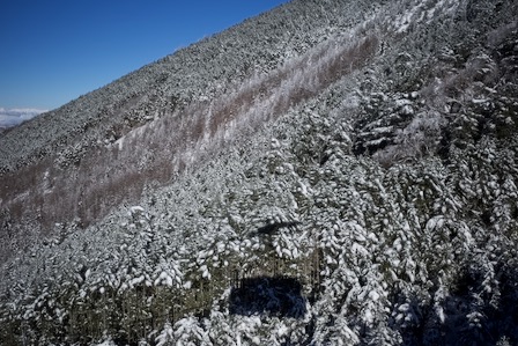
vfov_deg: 43.6
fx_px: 432
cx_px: 259
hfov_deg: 61.9
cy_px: 167
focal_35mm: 30
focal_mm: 18.3
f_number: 5.6
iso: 100
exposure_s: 1/500
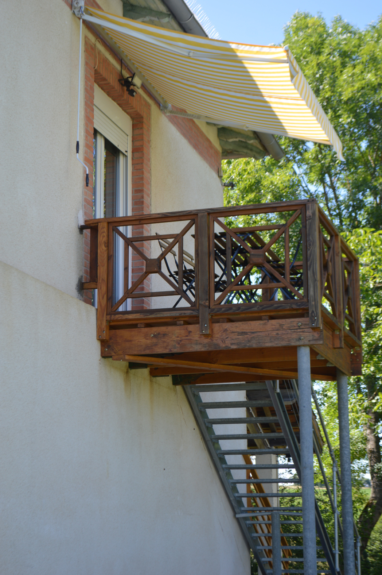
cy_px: 288
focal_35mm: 68
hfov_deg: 20.1
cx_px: 191
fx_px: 1076
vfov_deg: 29.9
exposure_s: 1/125
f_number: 5.6
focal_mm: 45
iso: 100
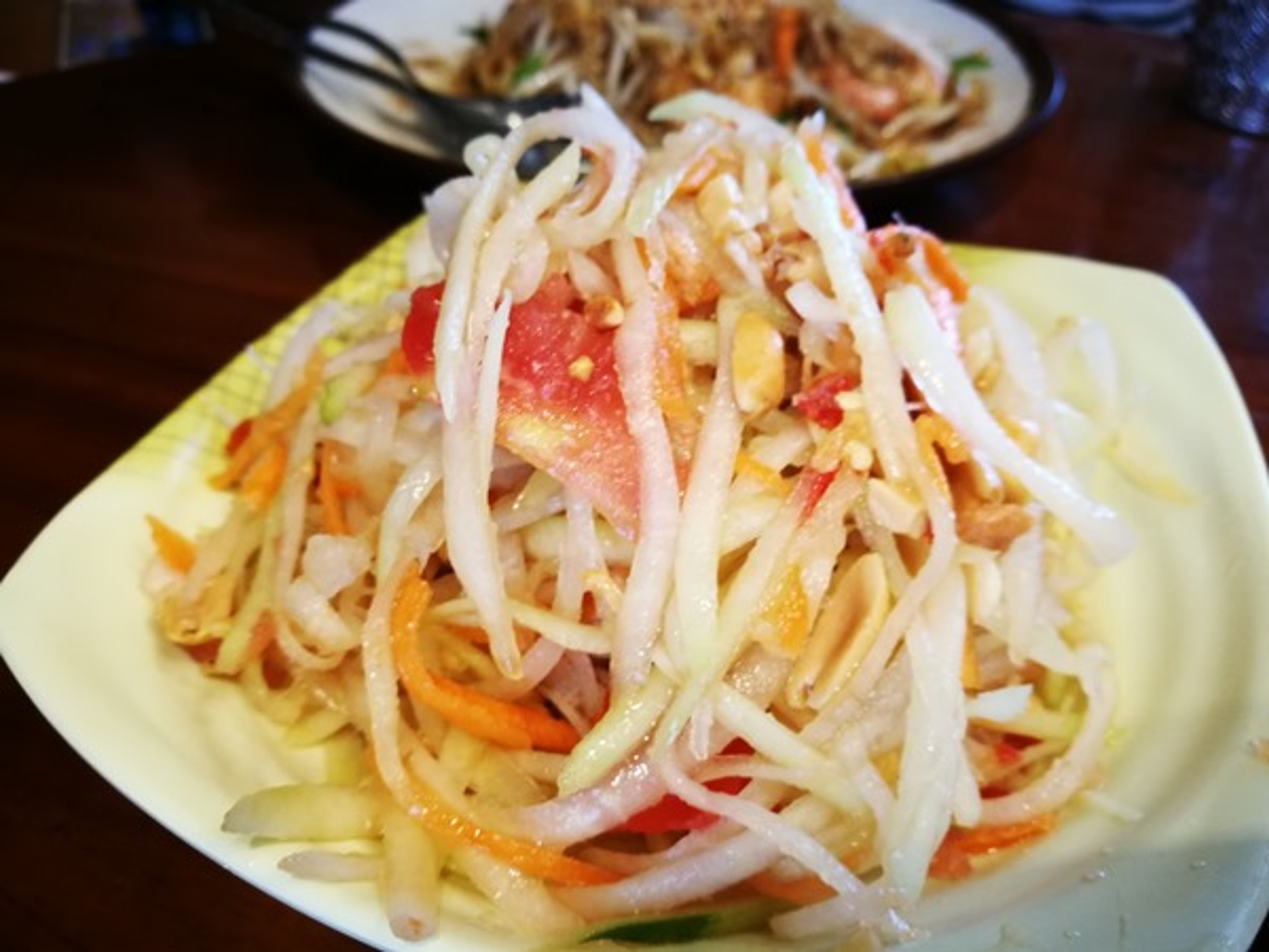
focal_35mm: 27
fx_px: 990
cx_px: 634
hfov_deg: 65.3
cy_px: 476
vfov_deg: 51.4
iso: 250
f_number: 2.2
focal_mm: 4.5
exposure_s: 1/30
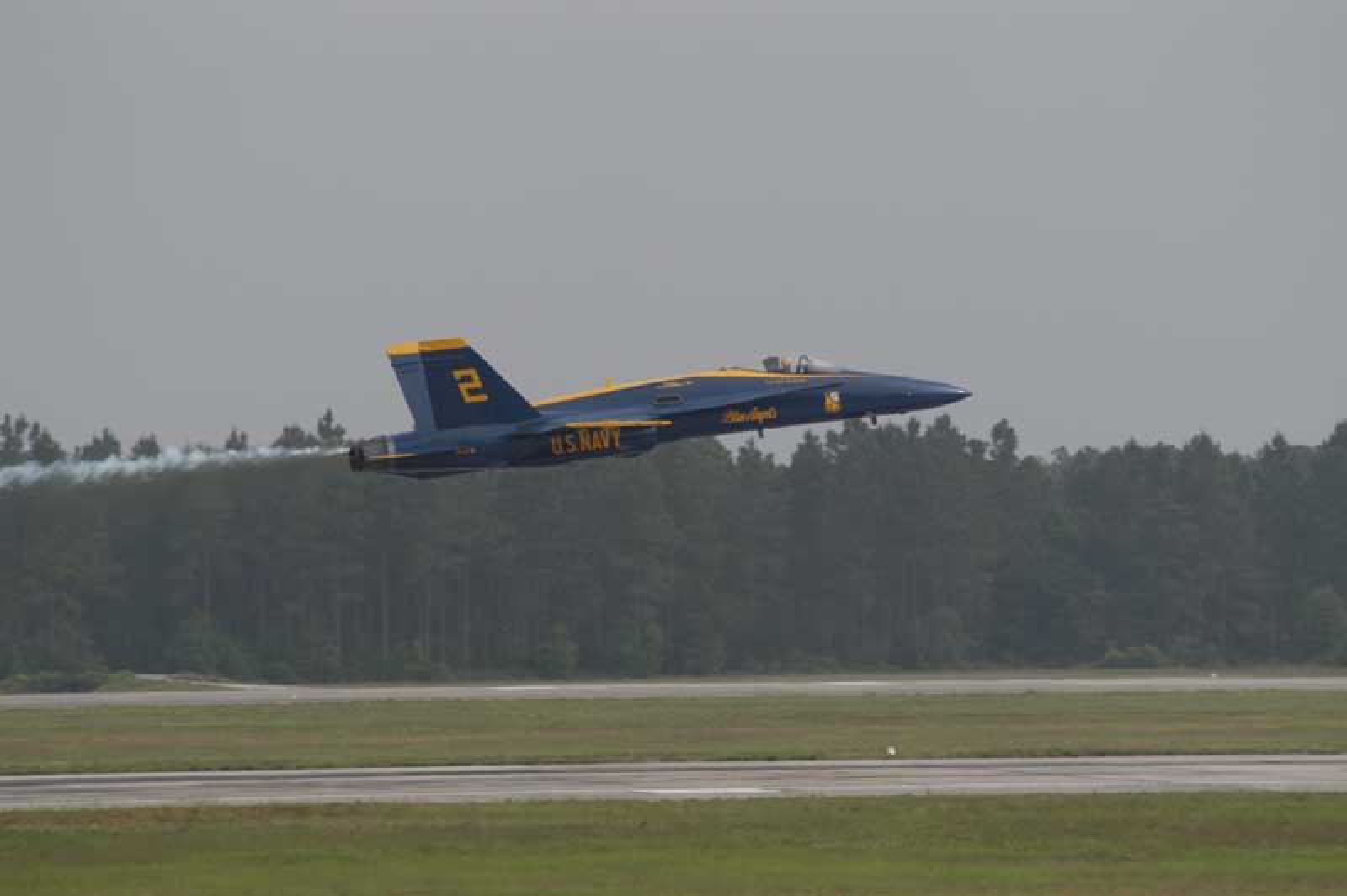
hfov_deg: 6.2
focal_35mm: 330
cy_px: 448
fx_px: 12337
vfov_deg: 4.2
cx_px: 674
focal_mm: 220
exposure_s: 1/2000
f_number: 5.6
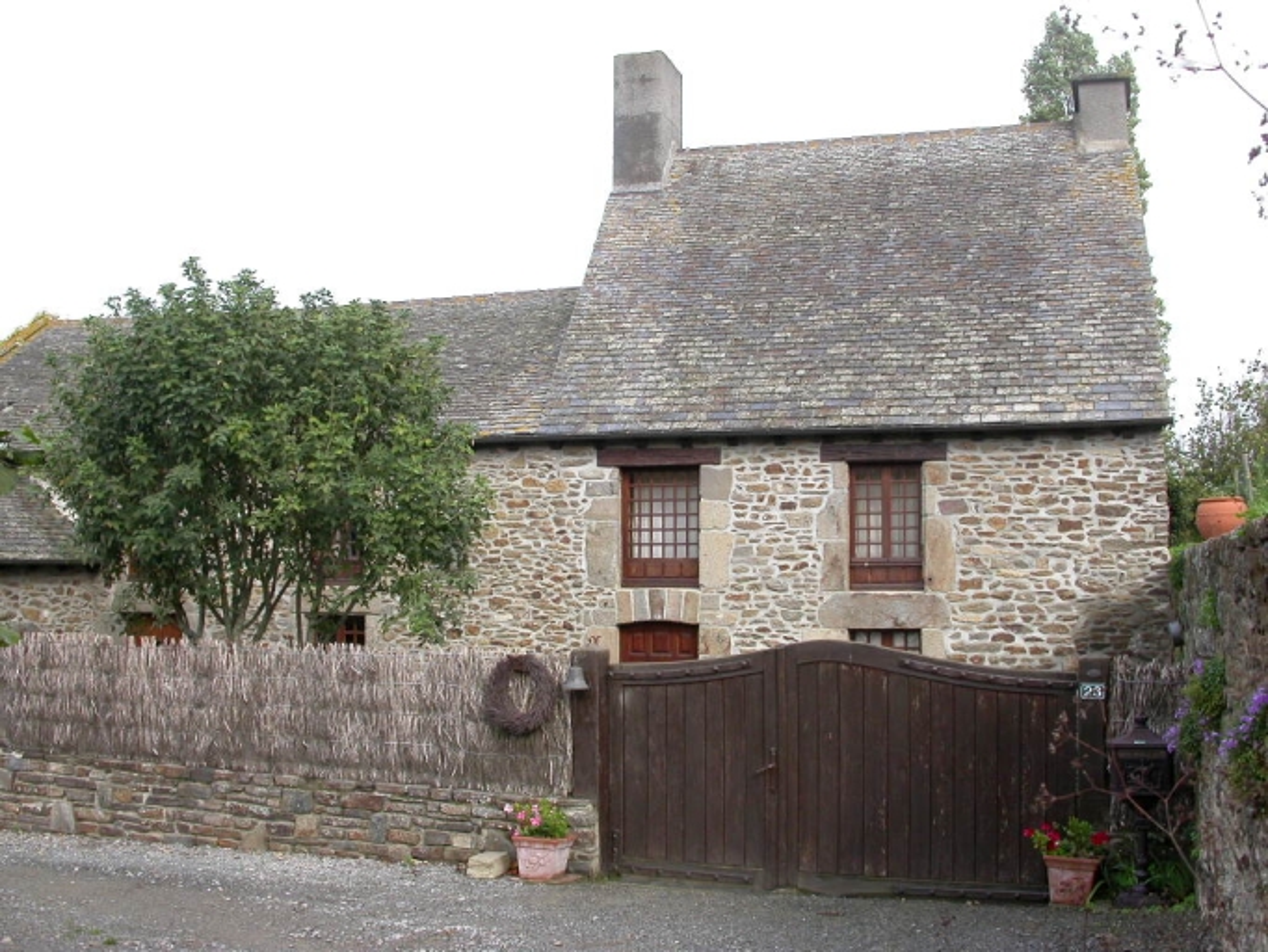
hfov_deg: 49.0
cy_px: 476
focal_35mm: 38
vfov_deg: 37.7
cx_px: 634
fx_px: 1392
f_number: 5.3
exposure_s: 1/151
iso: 100
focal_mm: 7.85
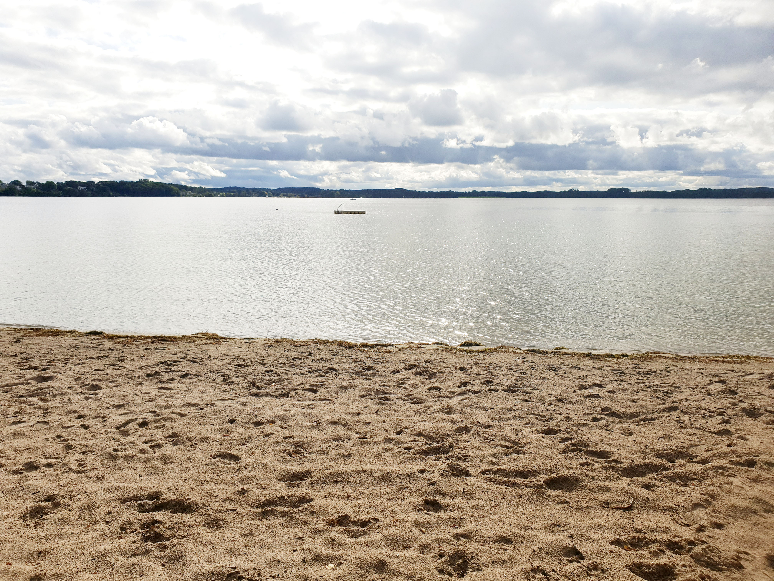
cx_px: 387
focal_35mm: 26
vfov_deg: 53.1
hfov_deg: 67.3
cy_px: 290
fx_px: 581
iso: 50
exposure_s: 1/2695
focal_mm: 4.3
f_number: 2.4
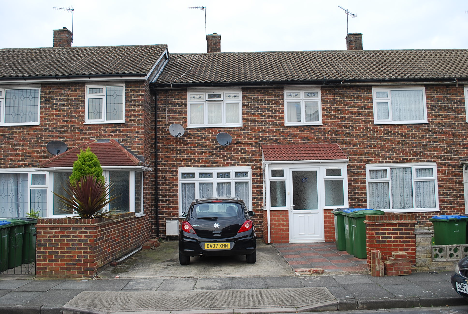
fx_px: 430
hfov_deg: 57.2
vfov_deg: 40.1
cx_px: 234
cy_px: 157
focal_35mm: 33
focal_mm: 22
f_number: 5.6
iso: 140
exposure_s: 1/125
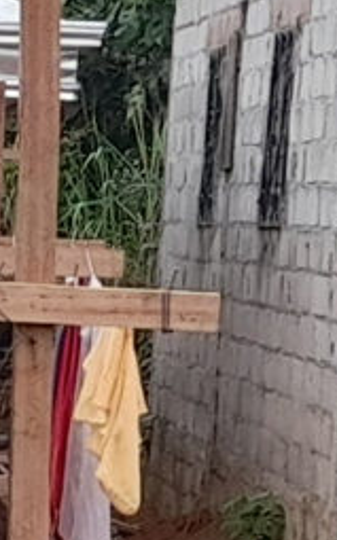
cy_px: 688
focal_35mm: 266
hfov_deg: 4.8
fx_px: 3915
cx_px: -496
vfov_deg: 7.8
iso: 20
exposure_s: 1/100
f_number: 2
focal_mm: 4.6
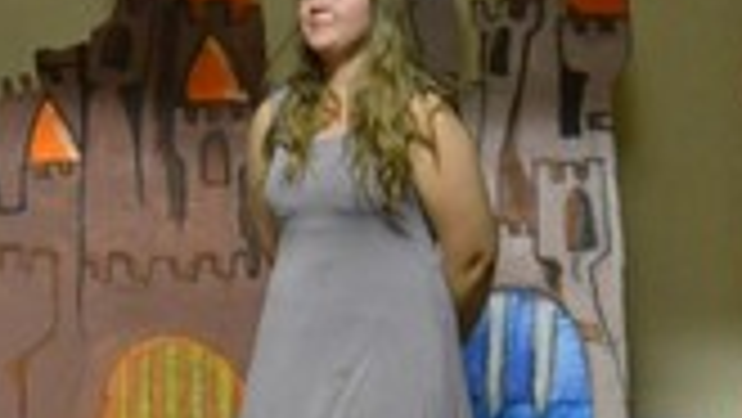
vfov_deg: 4.6
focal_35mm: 262
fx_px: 5149
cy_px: 29
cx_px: 18
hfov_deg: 8.2
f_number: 5.6
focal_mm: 55
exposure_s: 1/15
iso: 2200
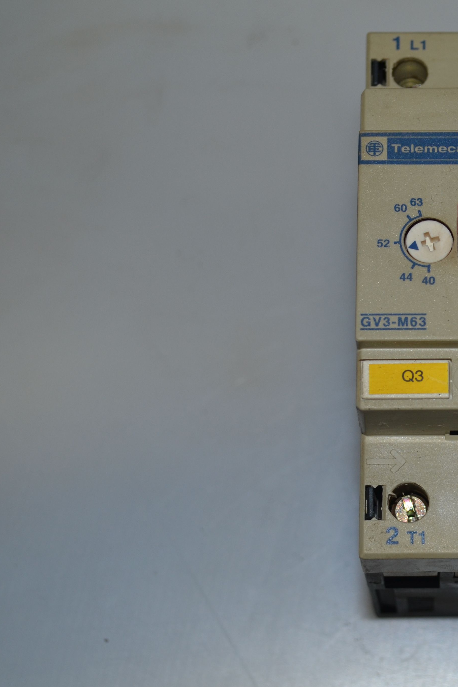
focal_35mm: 71
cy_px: 343
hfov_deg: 18.7
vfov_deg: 28.5
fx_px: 1355
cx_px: 453
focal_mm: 28
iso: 200
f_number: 4.5
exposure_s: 1/60
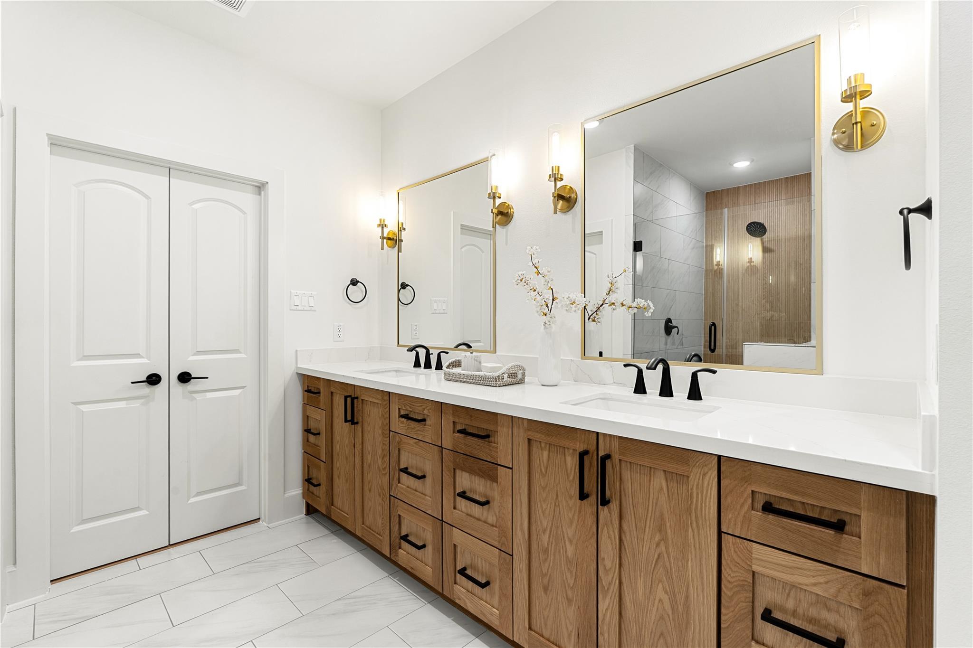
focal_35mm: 16
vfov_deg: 73.7
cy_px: 324
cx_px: 486
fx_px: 432
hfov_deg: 96.7
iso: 200
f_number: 9
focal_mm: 16
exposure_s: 1/1.25
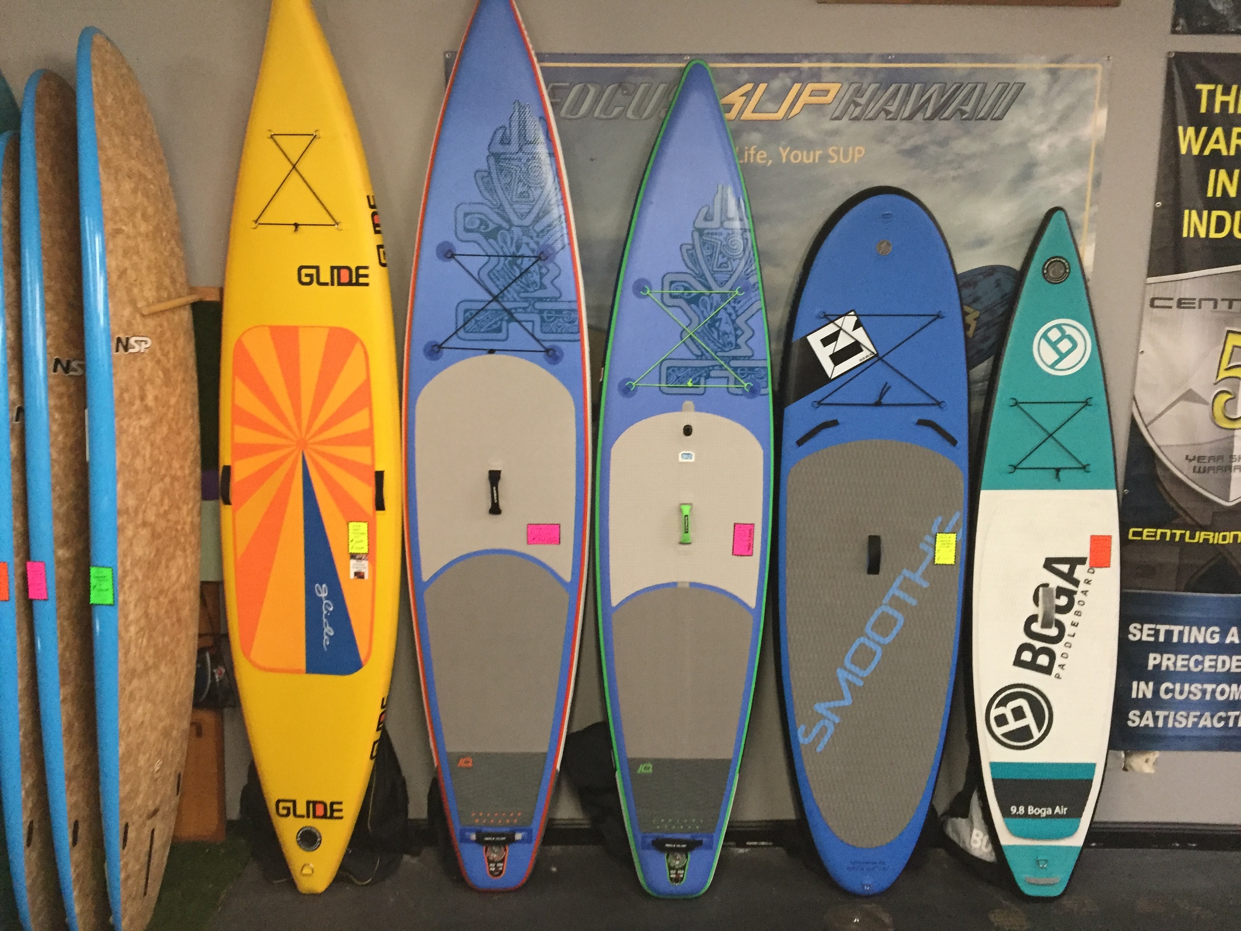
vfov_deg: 48.2
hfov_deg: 61.7
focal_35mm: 29
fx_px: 1040
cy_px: 466
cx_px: 620
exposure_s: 1/30
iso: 200
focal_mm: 4.15
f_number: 2.2
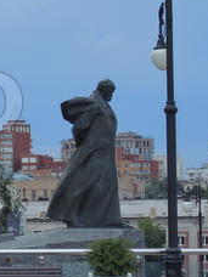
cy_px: 102
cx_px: -198
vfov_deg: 7.8
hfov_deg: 5.7
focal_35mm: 255
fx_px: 2043
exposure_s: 1/160
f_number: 7.8
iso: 100
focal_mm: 13.3
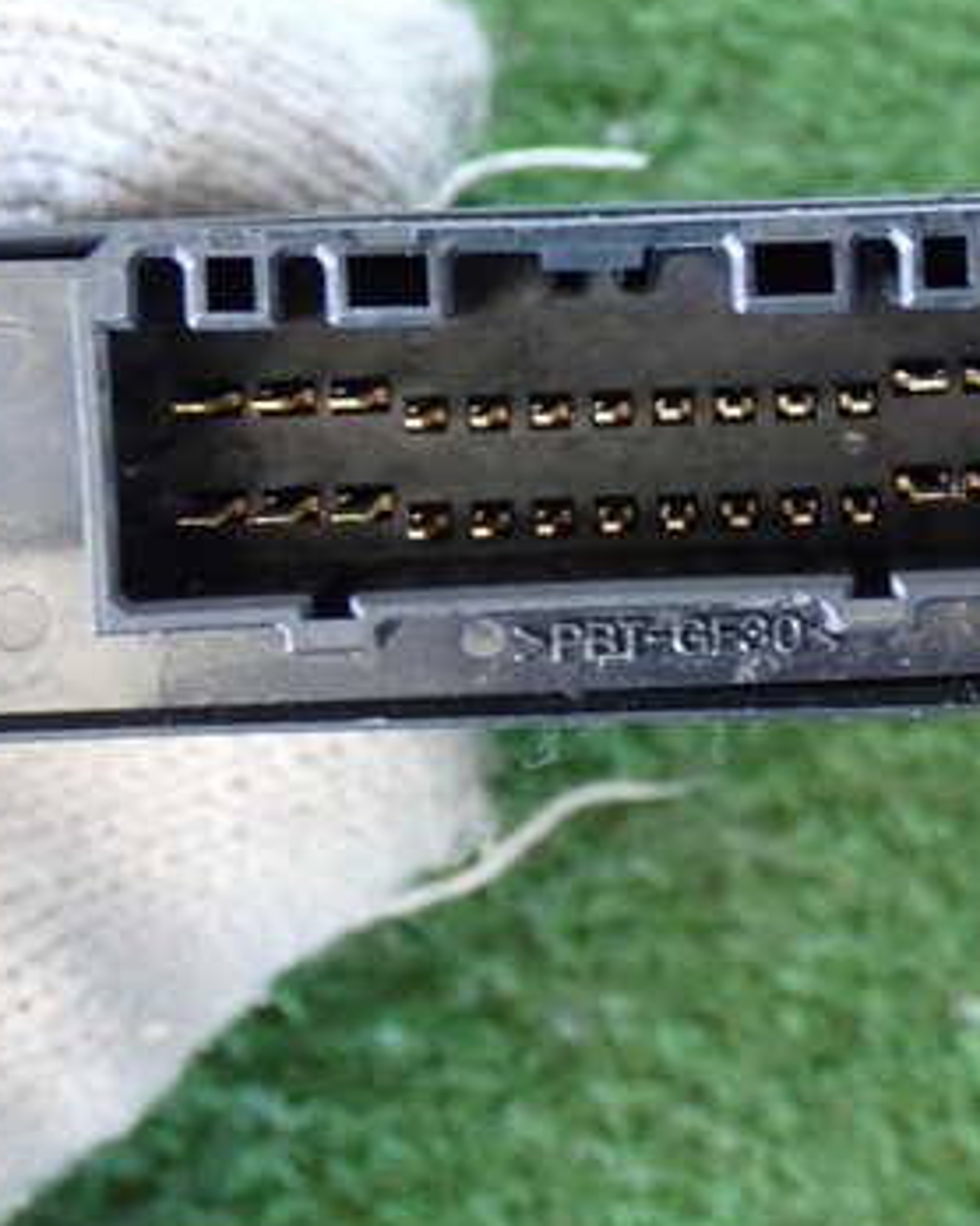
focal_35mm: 91
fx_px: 3302
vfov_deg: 21.0
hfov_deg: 16.5
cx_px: 1008
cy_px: 486
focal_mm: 9.65
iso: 800
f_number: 3.3
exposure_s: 1/20
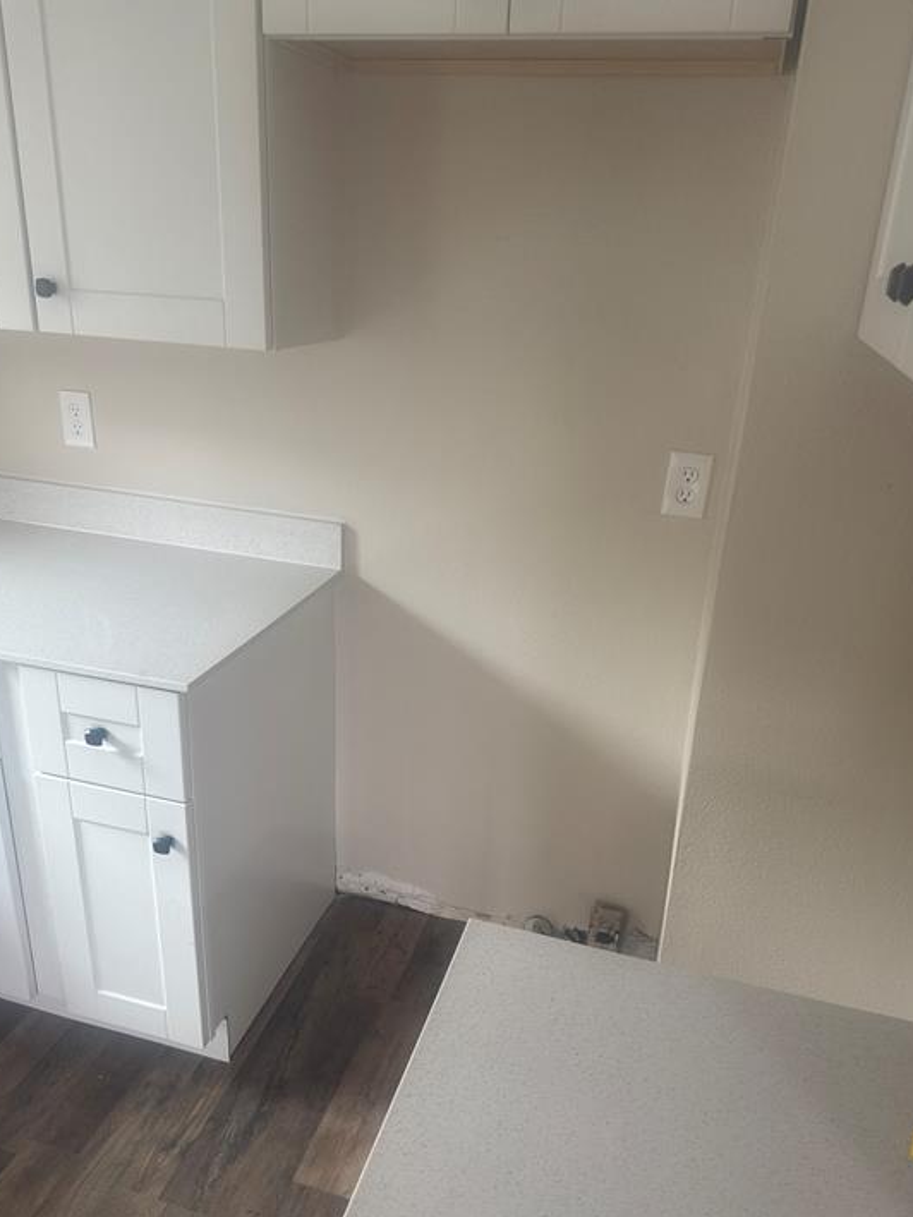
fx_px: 914
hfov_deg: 53.1
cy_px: 618
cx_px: 469
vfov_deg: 67.3
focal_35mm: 26
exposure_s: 1/60
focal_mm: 6.76
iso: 125
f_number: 1.78
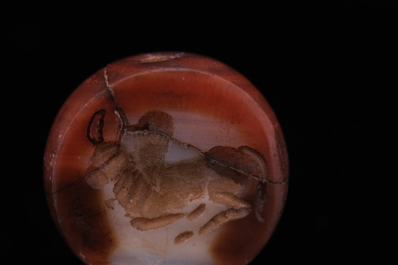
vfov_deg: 11.1
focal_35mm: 123
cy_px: 221
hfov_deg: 16.6
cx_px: 176
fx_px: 1360
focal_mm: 30
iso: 160
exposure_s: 1/180
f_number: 4.5
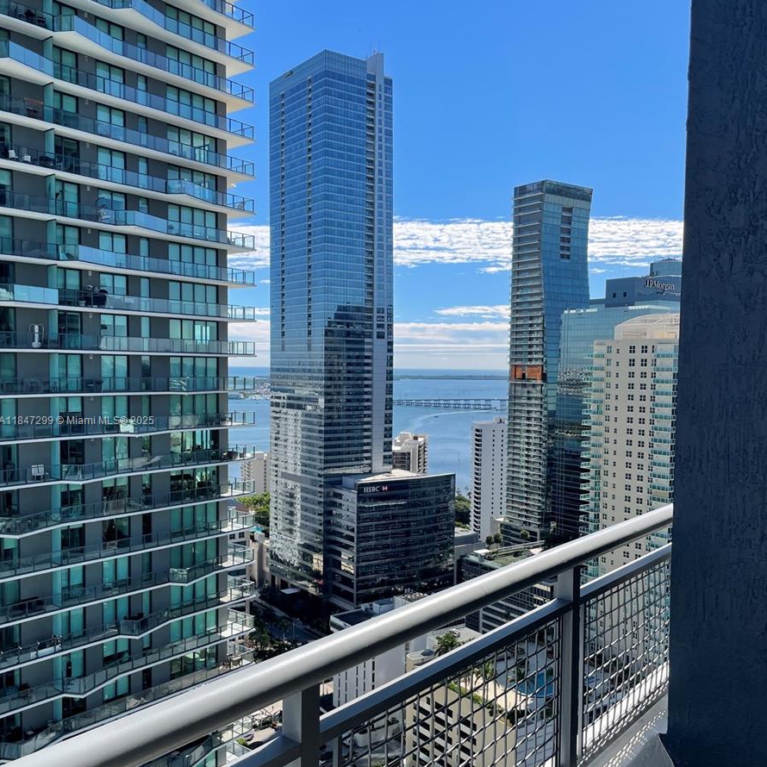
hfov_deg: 52.5
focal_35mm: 31
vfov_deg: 52.4
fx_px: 777
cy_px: 421
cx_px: 384
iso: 32
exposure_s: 1/3300
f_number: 1.6
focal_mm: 4.2
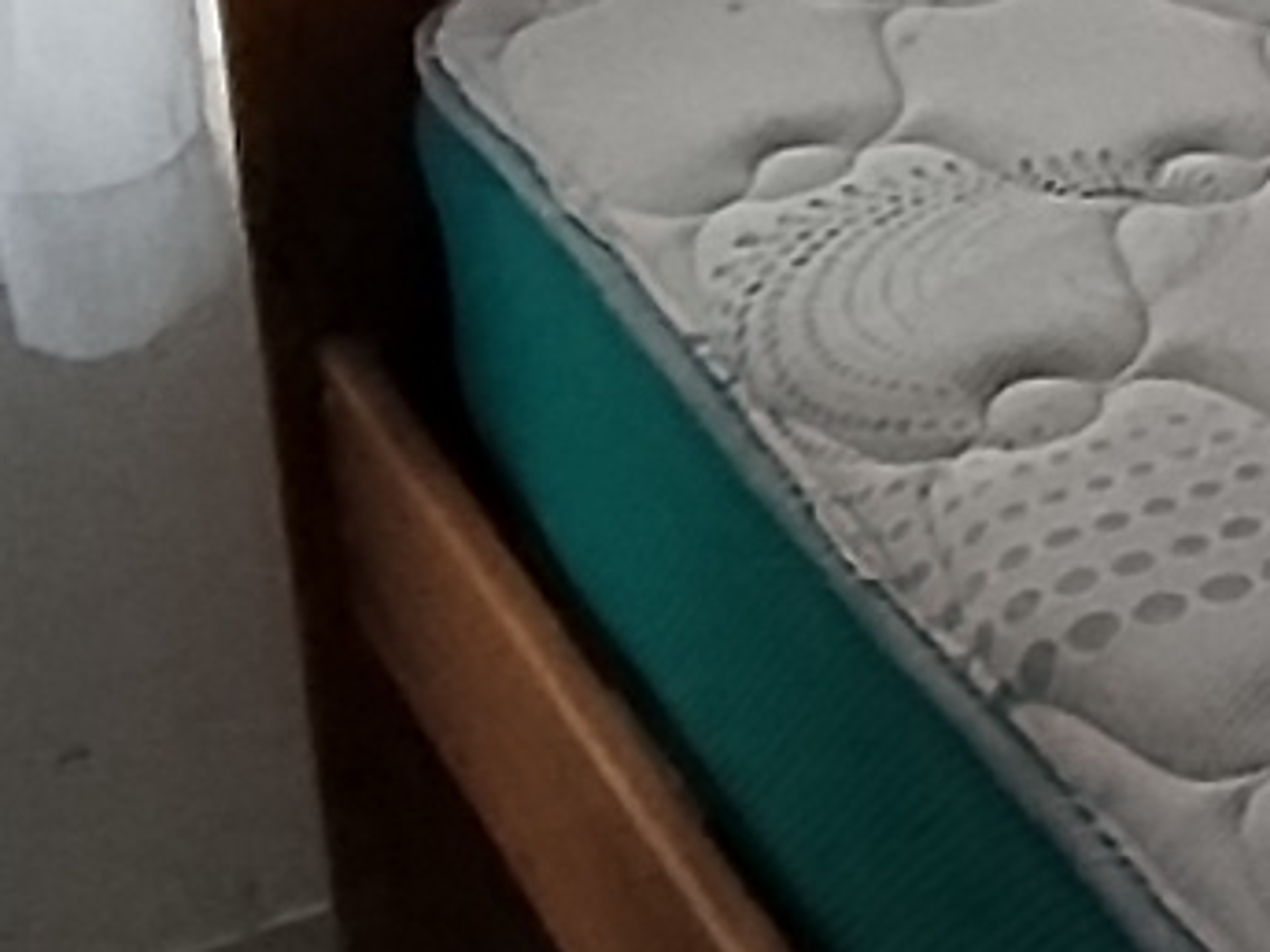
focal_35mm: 128
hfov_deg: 12.2
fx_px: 4696
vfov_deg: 10.6
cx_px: 3061
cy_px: -978
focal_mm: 1.42
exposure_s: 1/586
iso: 100
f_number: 2.2
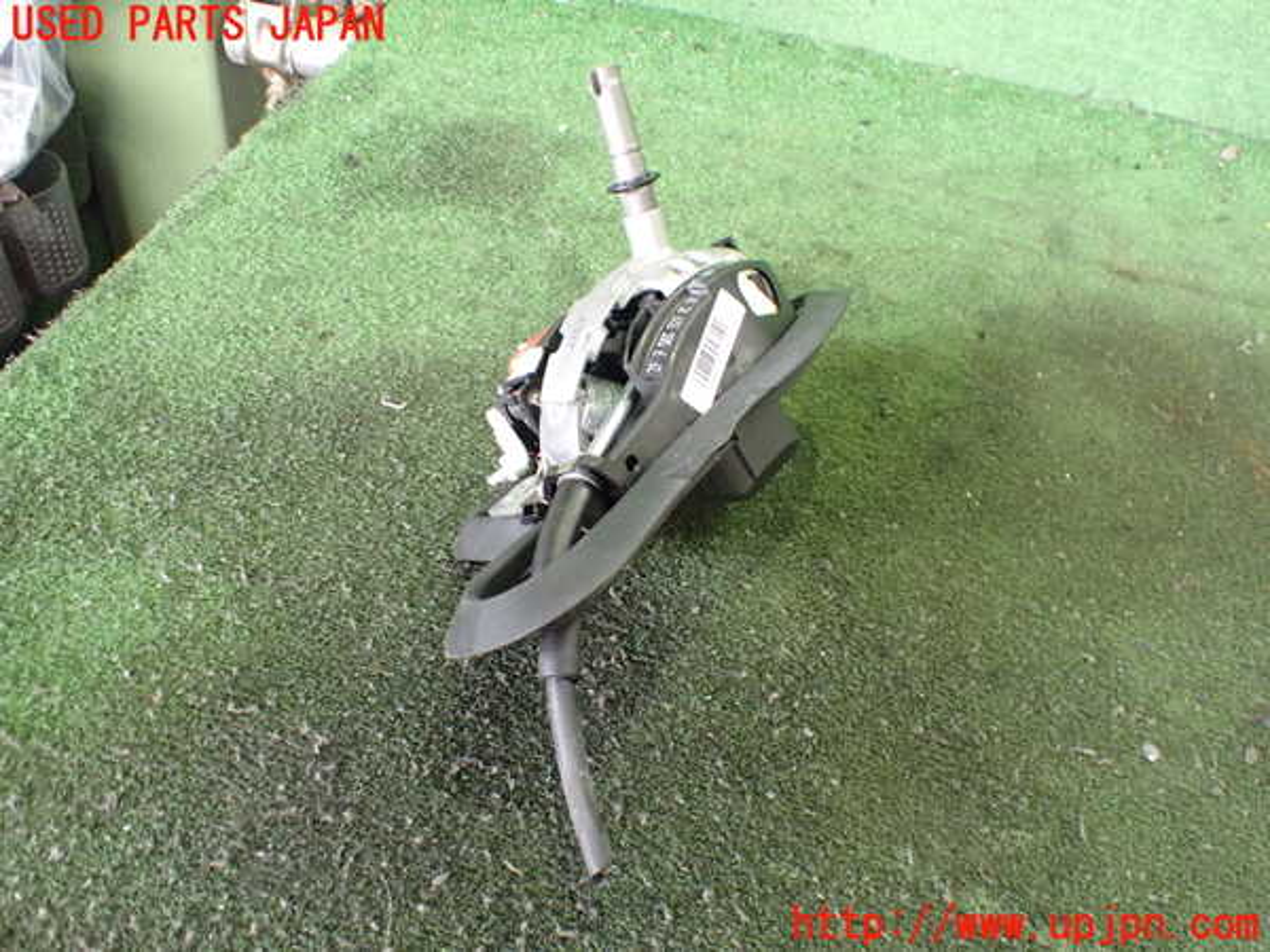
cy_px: 476
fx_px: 1101
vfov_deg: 46.8
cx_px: 635
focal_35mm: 30
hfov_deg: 60.0
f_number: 2.3
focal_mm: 5.4
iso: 800
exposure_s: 1/50
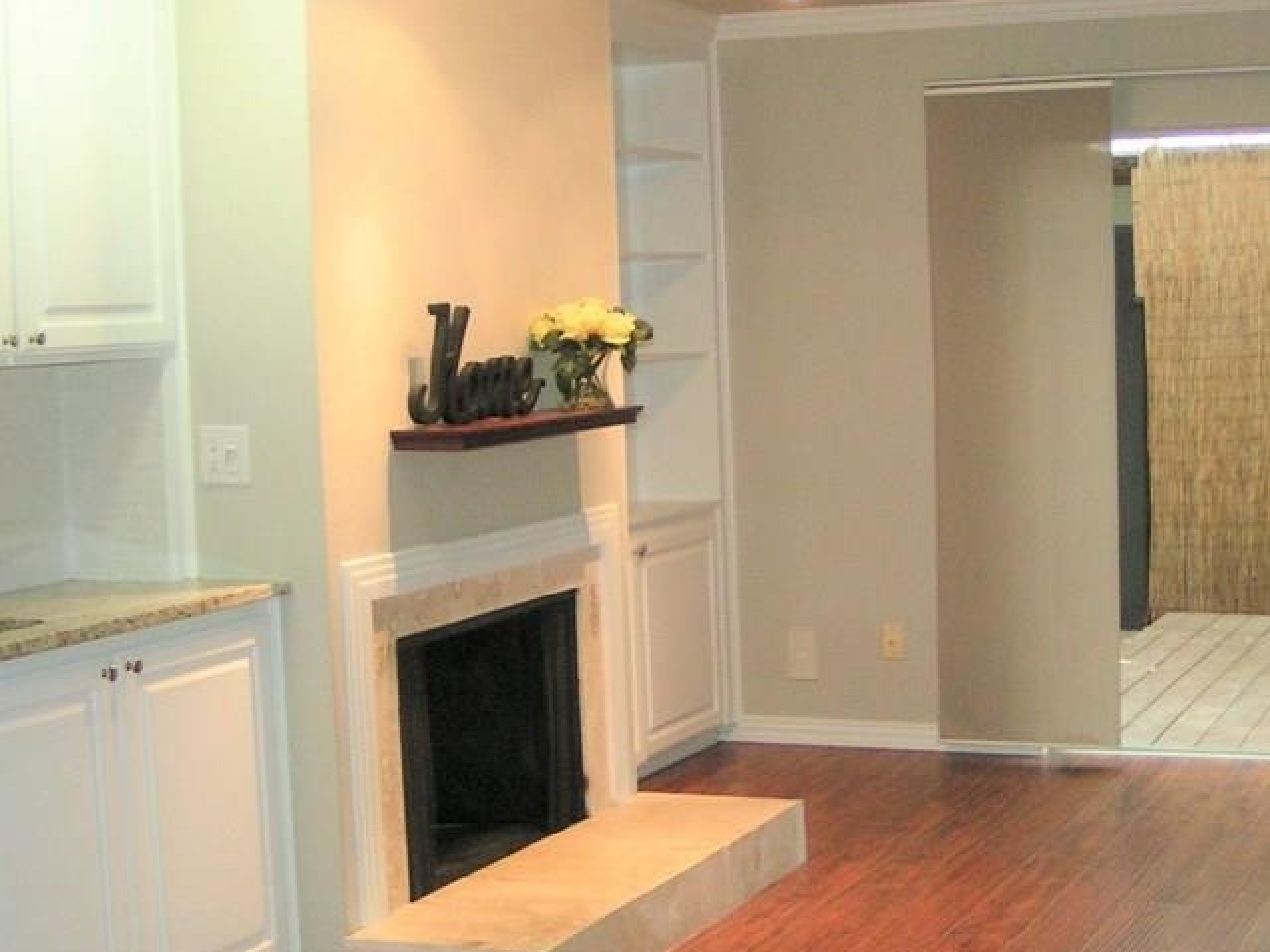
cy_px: 376
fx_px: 2237
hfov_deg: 31.6
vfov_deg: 24.0
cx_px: 748
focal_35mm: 61
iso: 200
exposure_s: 1/30
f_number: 2.8
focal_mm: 5.8
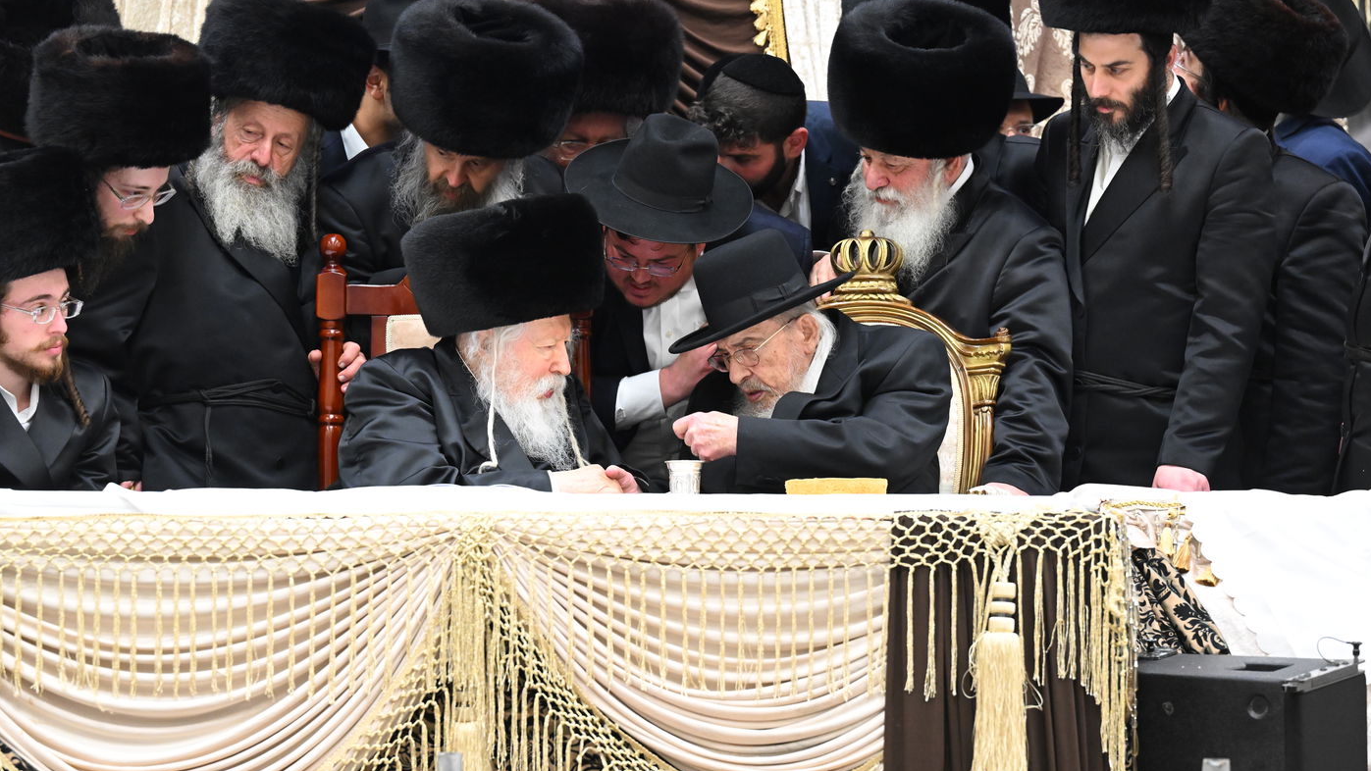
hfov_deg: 12.8
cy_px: 346
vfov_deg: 7.2
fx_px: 6108
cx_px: 686
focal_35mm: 168
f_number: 4.5
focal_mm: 160
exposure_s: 1/400
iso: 5000
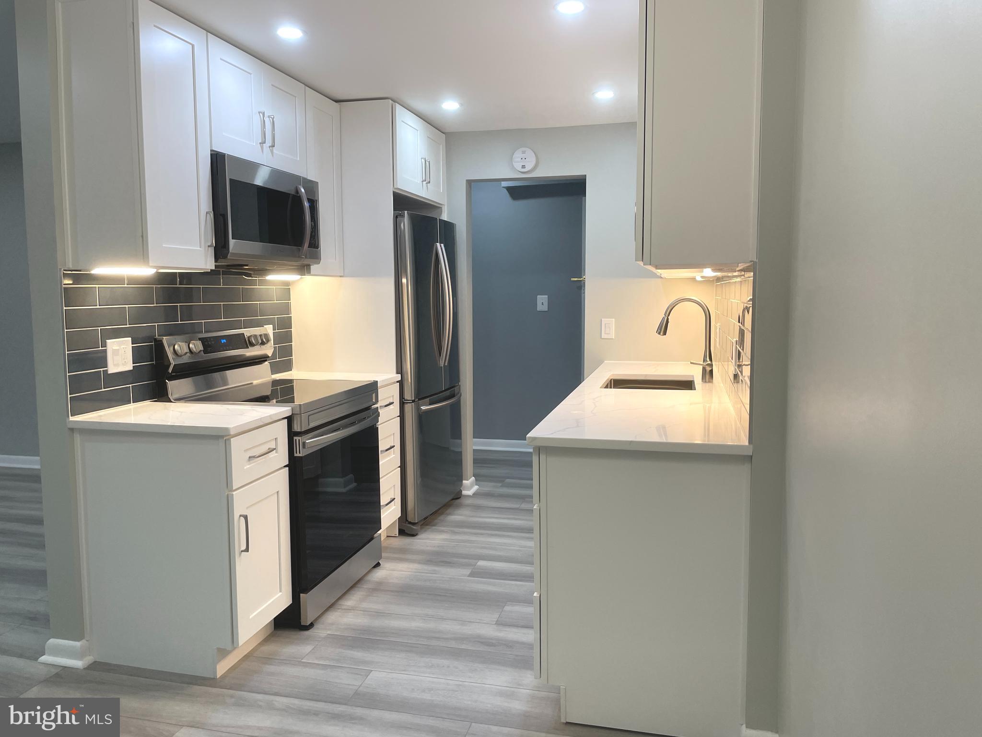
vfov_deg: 53.1
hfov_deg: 67.3
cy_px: 368
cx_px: 491
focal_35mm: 26
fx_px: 738
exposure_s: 1/120
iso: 64
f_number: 1.6
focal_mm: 4.2
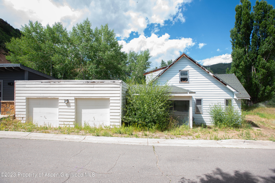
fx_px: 130
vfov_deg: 70.5
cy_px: 92
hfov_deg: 93.3
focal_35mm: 17
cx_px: 138
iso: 400
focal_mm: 17
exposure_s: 1/320
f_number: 7.1
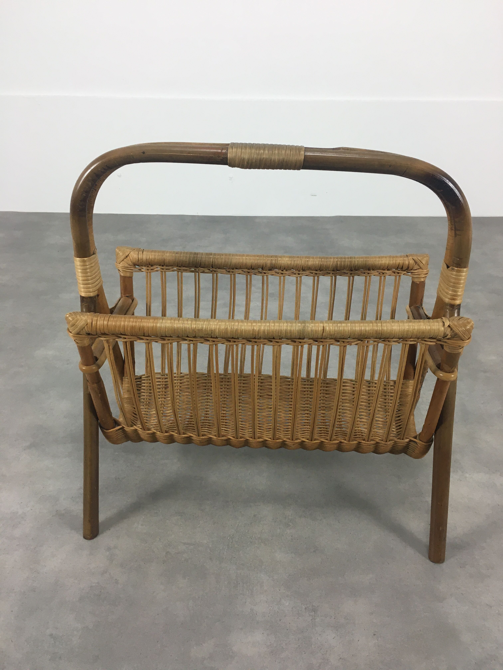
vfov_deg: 61.7
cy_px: 335
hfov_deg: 48.2
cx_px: 252
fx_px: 562
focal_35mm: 29
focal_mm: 4.15
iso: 40
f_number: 2.2
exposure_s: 1/33
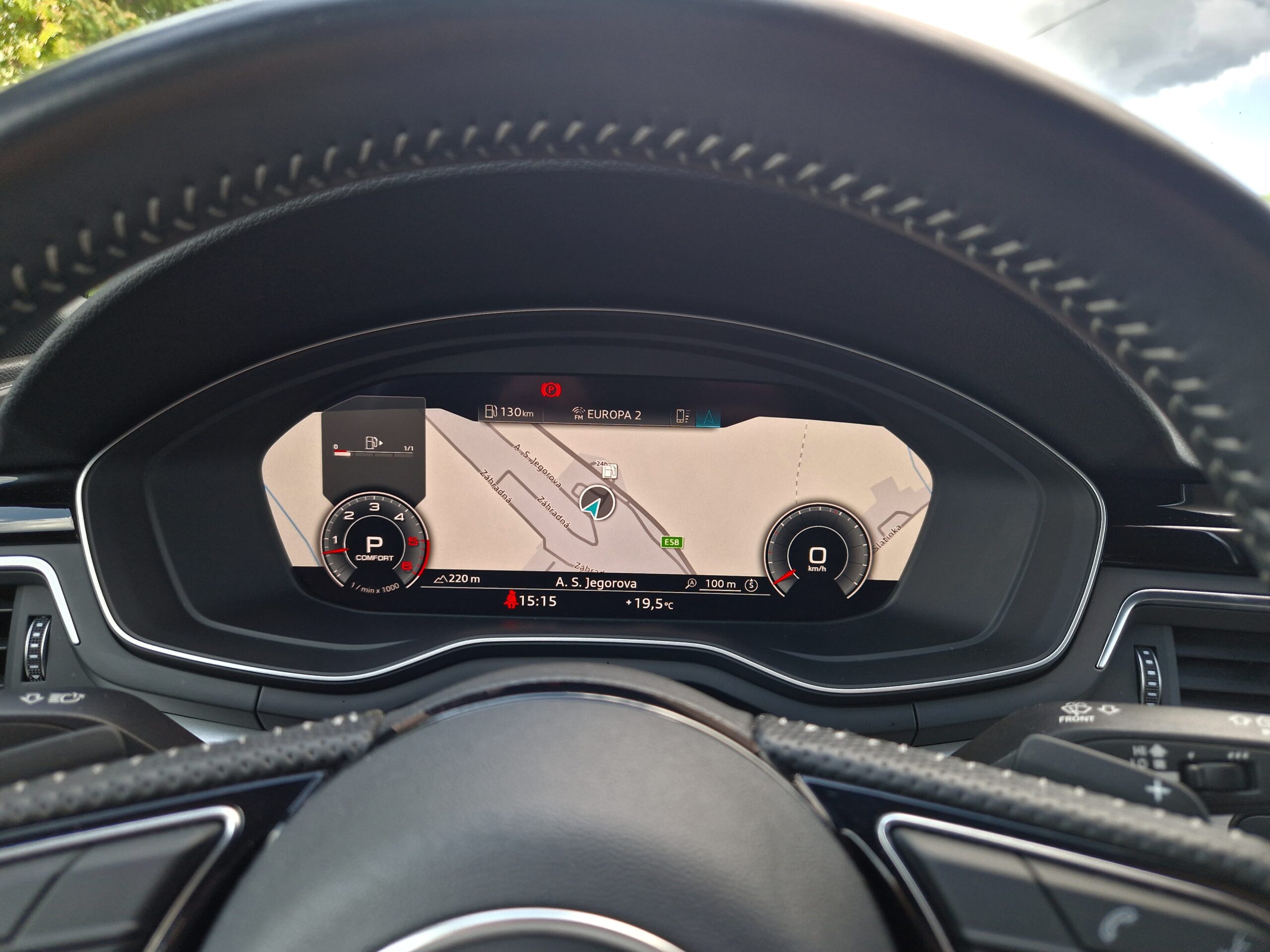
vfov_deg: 58.9
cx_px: 635
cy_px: 476
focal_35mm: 23
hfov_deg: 73.9
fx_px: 844
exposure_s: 1/182
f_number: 1.8
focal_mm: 5.4
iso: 64
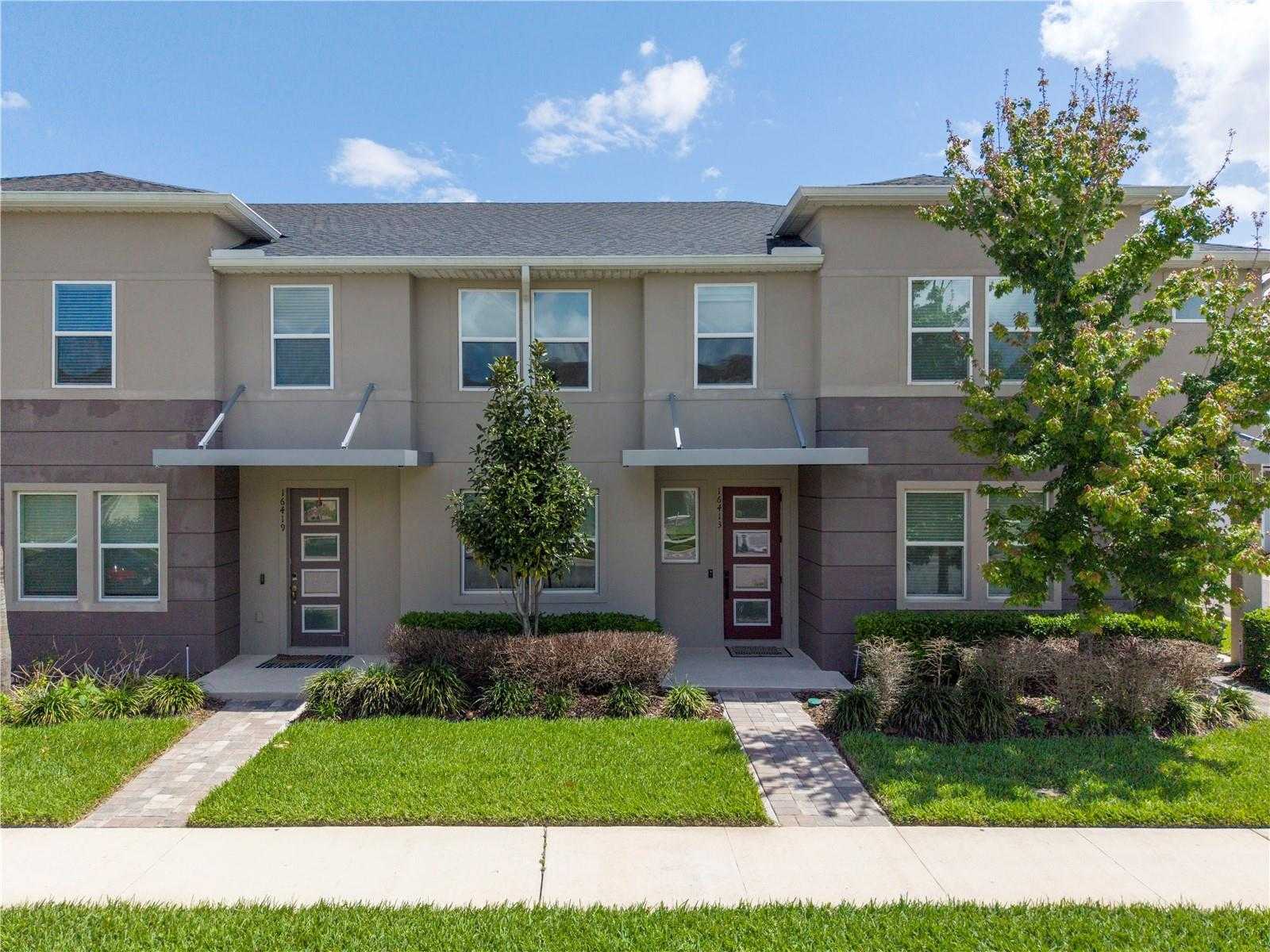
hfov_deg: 71.6
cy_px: 476
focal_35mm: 24
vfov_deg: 56.8
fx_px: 881
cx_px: 635
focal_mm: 8.67
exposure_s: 1/6400
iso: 310
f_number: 1.8
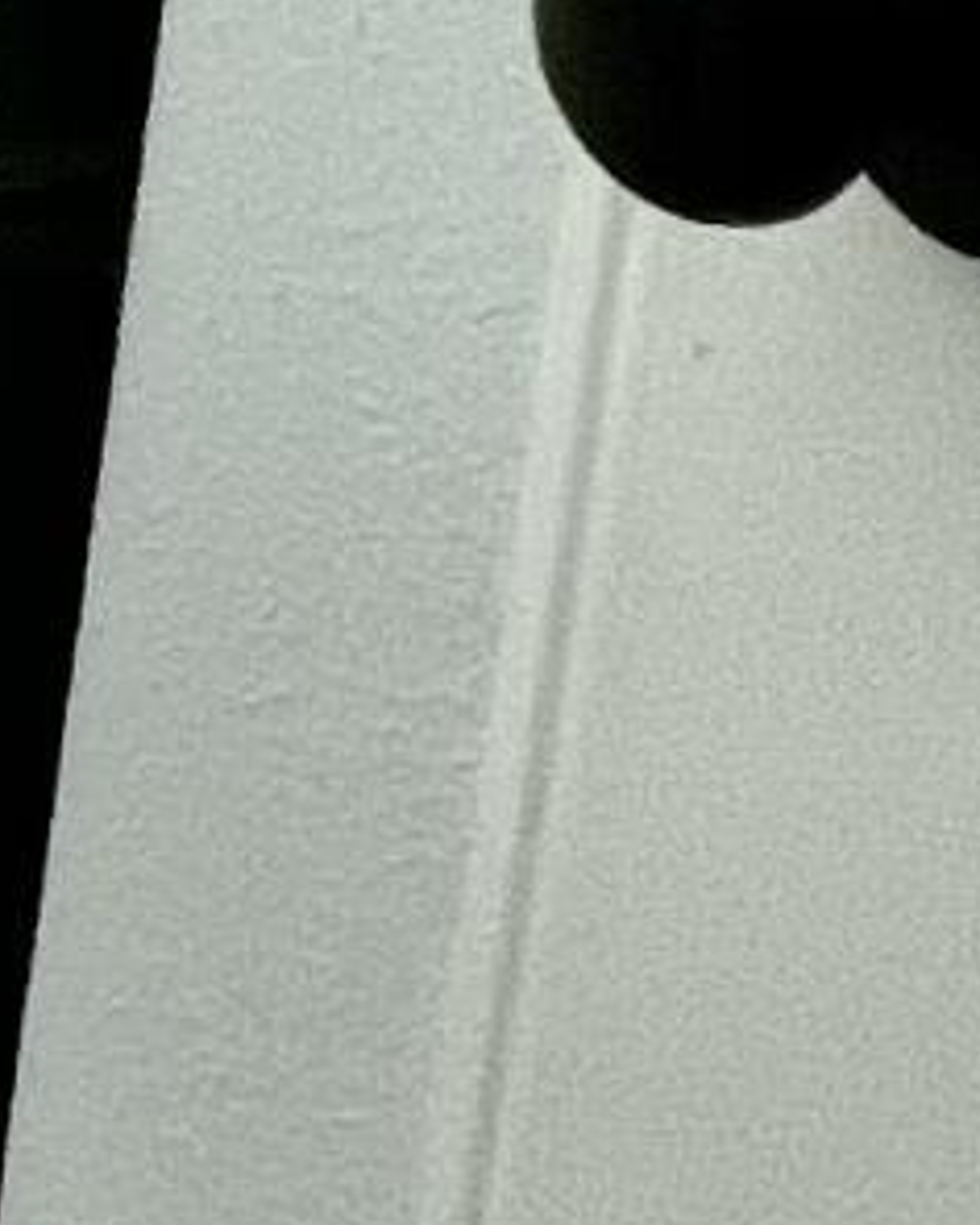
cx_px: -3027
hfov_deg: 7.7
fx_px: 4677
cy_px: -1188
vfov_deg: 13.0
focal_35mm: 129
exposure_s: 1/120
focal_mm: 1.57
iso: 100
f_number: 1.8
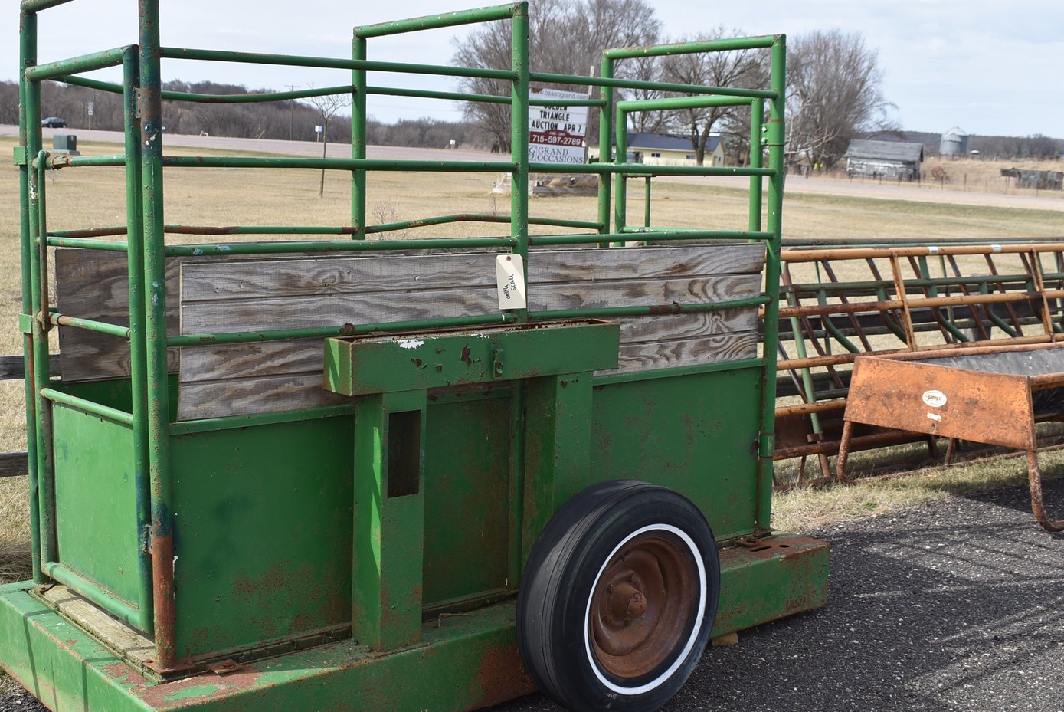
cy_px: 377
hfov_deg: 44.3
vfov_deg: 30.6
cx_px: 435
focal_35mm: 44
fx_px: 1302
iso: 100
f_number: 8
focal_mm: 24
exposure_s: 1/200
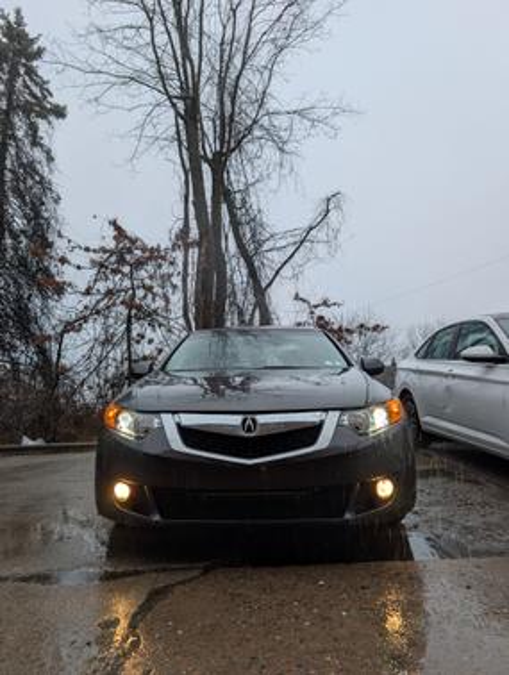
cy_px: 338
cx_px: 254
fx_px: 469
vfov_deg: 71.5
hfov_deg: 57.0
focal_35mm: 24
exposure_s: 1/225
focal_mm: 6.9
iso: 20
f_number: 1.68
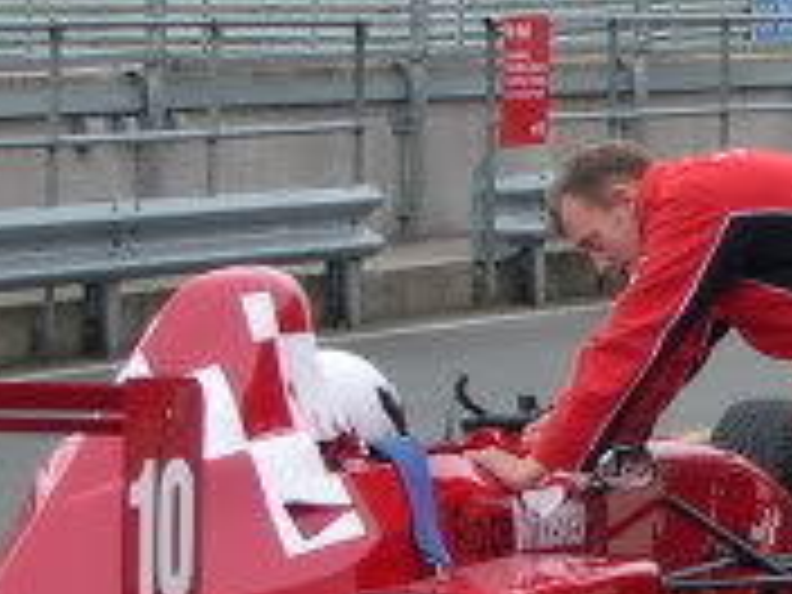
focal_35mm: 304
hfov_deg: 6.4
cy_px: 549
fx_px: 6955
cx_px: 1404
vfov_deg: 4.9
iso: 100
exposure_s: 1/87.8
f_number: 3.7
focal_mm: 14.2
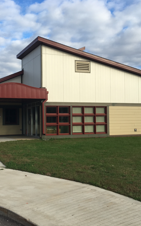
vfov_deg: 47.2
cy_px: 112
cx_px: 42
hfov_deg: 30.2
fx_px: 258
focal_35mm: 42
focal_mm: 4.15
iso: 25
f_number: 2.2
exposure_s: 1/950
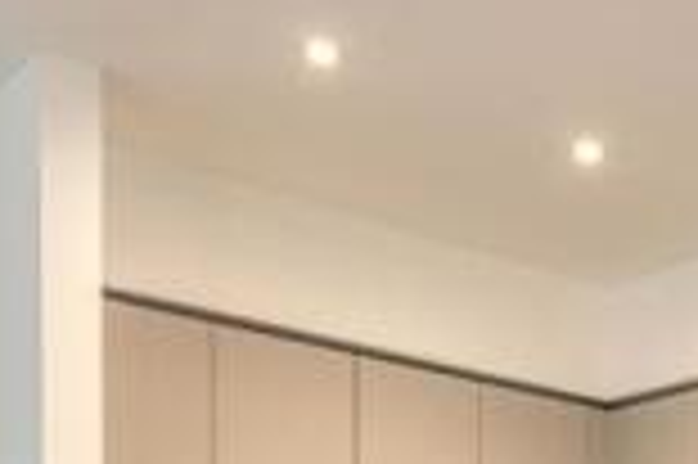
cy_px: 755
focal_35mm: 76
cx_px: 748
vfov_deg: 16.0
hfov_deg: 25.0
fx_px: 1472
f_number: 2.8
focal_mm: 18
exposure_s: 1/25
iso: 125
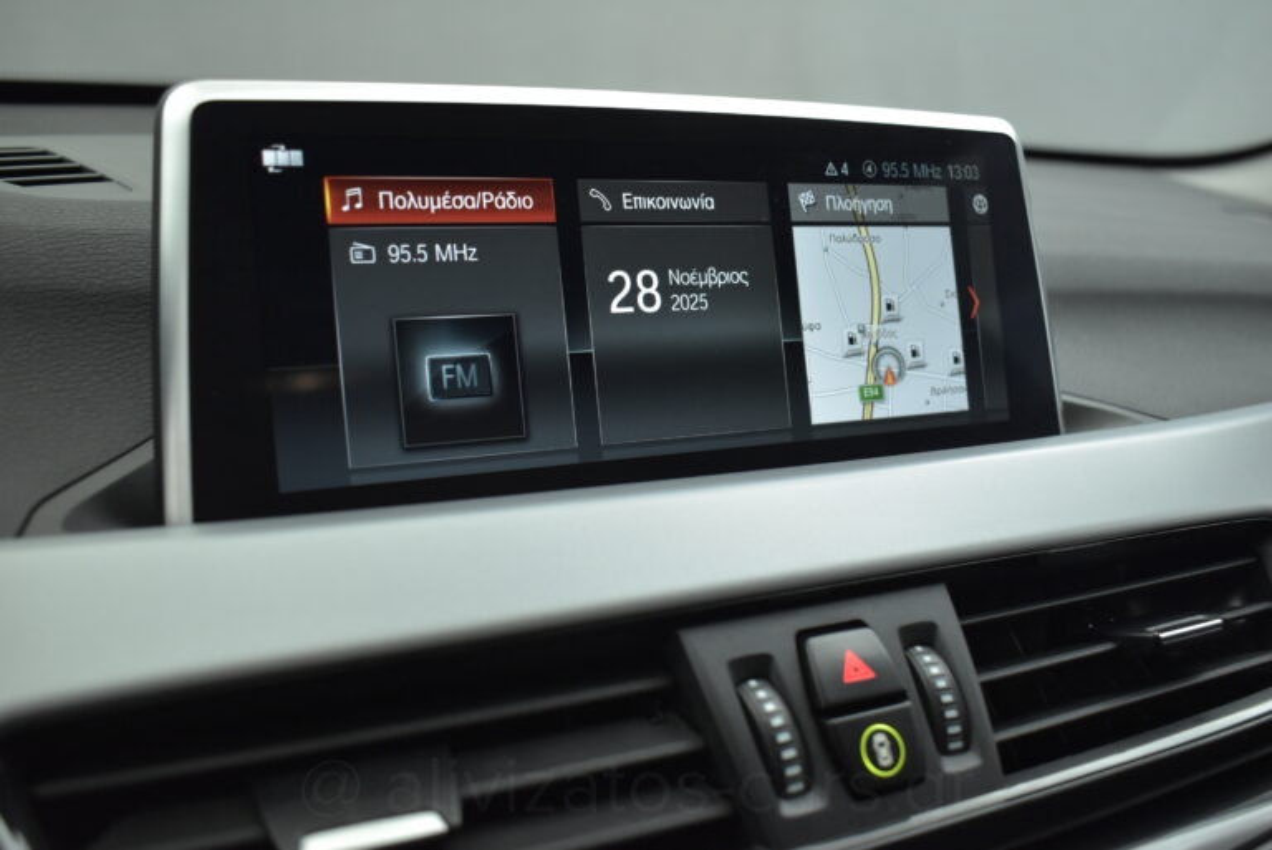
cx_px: 636
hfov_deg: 57.2
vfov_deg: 40.0
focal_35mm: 33
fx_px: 1167
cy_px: 425
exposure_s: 1/100
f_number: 3.8
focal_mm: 22
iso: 1600
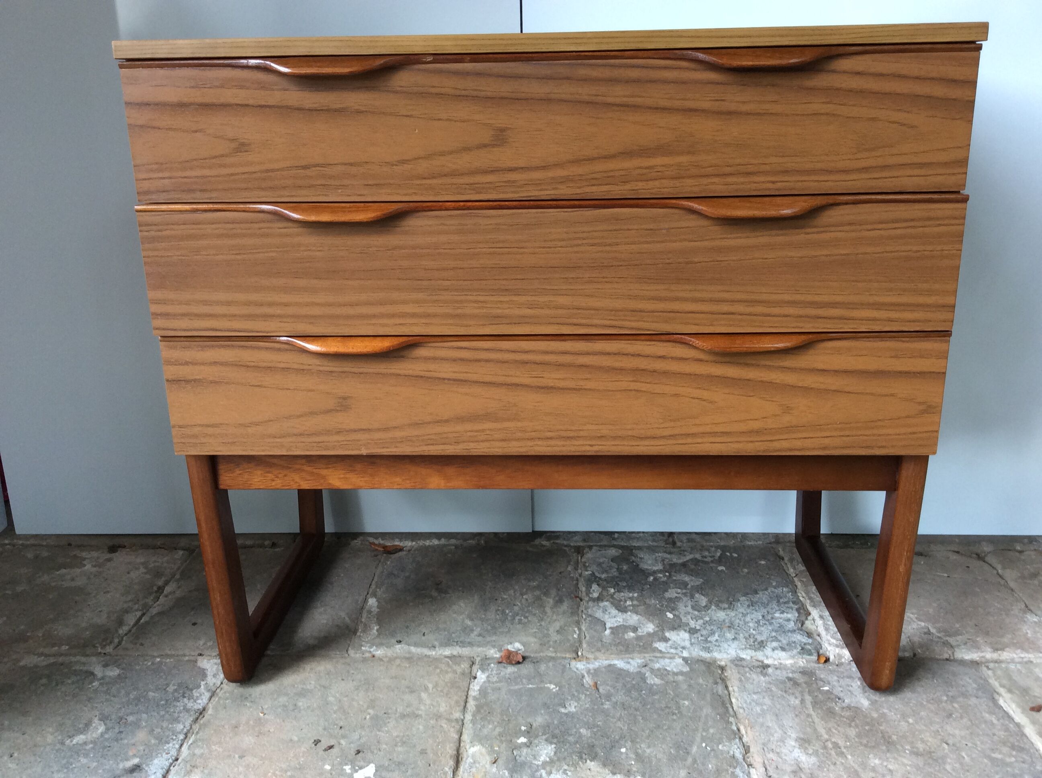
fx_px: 962
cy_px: 389
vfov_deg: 44.1
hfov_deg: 56.9
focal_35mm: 32
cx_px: 521
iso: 64
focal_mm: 3.3
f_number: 2.4
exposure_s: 1/100
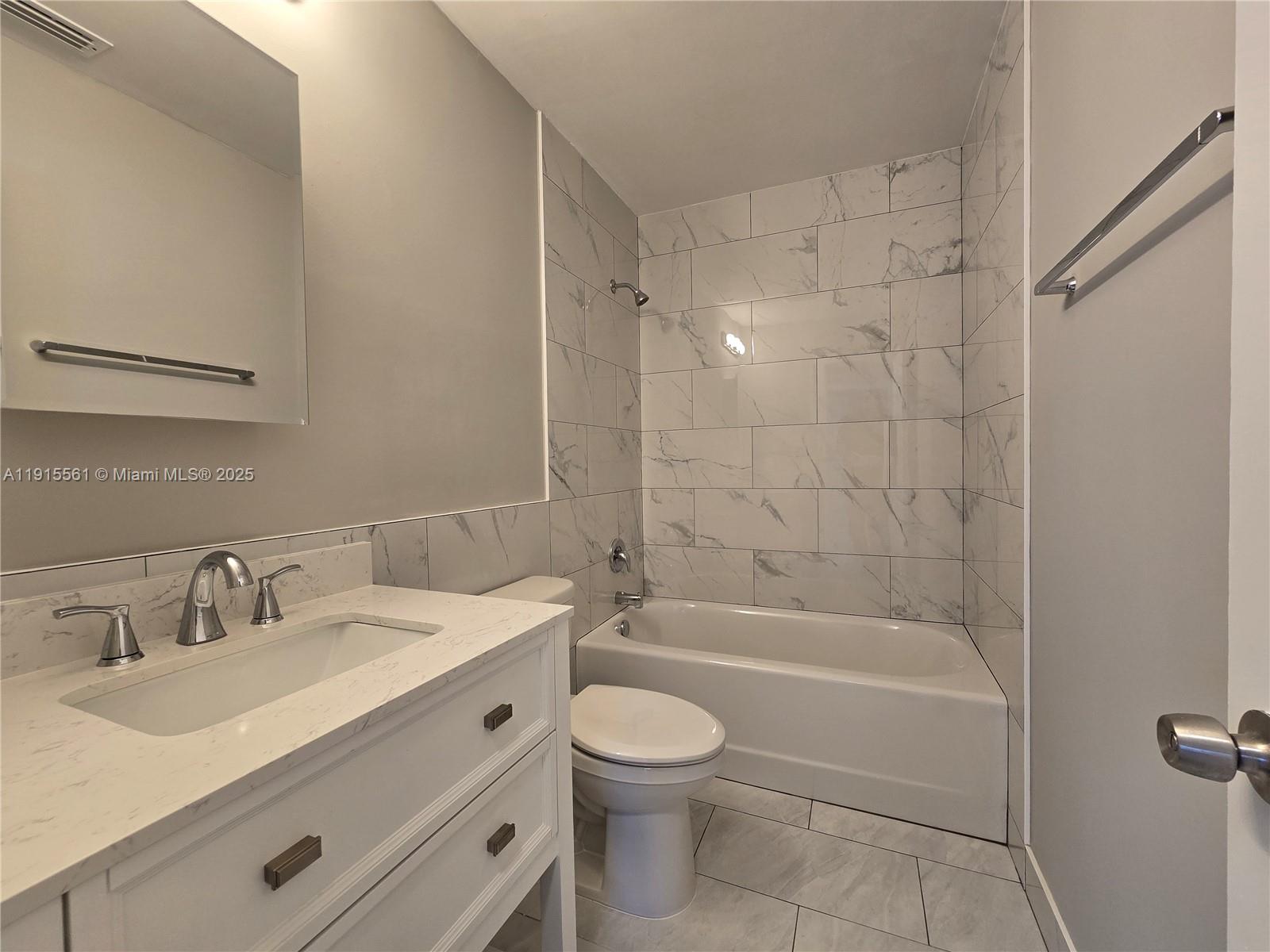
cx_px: 635
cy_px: 476
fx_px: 477
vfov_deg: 89.9
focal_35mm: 13
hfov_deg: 106.2
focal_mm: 2.2
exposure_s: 1/60
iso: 100
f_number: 2.2
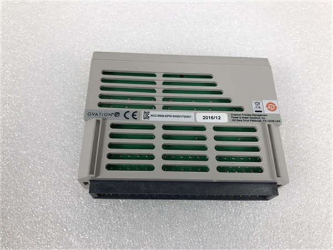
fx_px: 269
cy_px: 125
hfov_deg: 63.4
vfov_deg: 49.7
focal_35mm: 28
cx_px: 166
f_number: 1.8
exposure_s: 1/128
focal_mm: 3.99
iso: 20
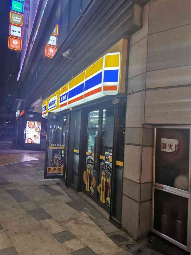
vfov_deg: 65.3
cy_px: 128
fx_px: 199
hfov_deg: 51.4
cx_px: 96
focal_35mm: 27
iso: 160
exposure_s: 1/100
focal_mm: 5.58
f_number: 1.8
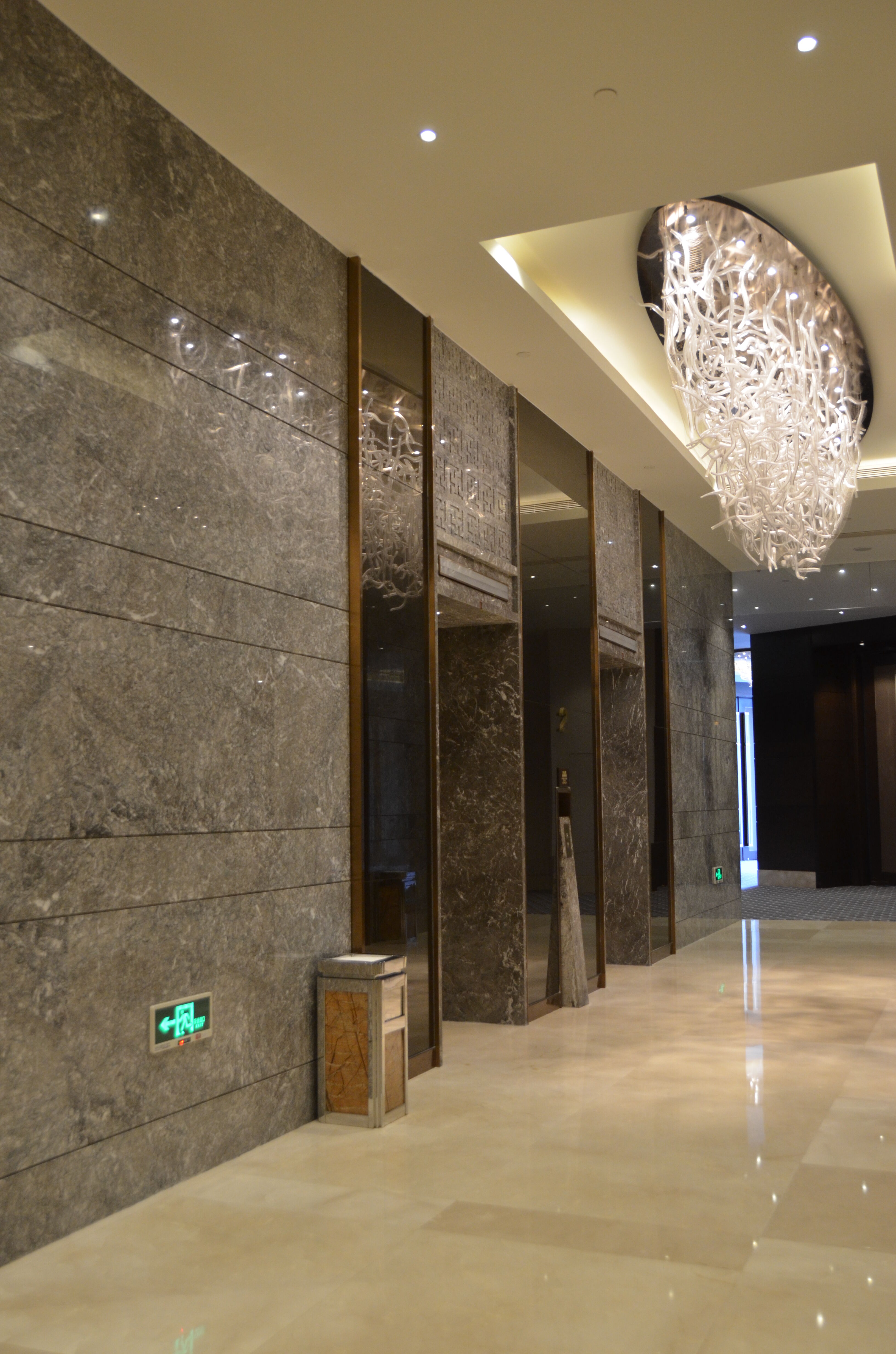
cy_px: 677
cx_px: 448
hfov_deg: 39.8
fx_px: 1237
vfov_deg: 57.3
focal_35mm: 33
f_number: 3.8
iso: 800
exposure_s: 1/50
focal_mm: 22
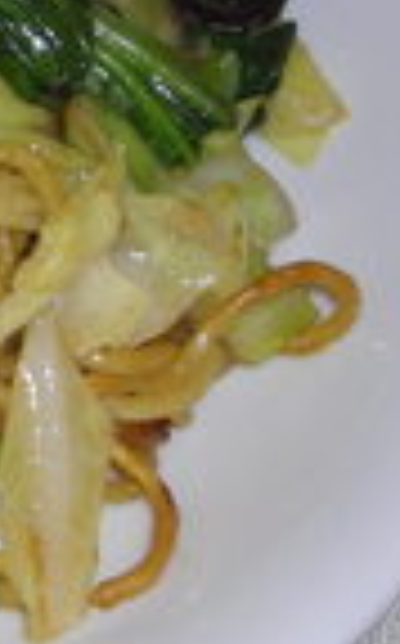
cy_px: 185
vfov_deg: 16.4
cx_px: -292
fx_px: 2222
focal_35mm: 127
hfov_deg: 9.8
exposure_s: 1/60
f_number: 3.2
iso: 50
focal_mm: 6.3
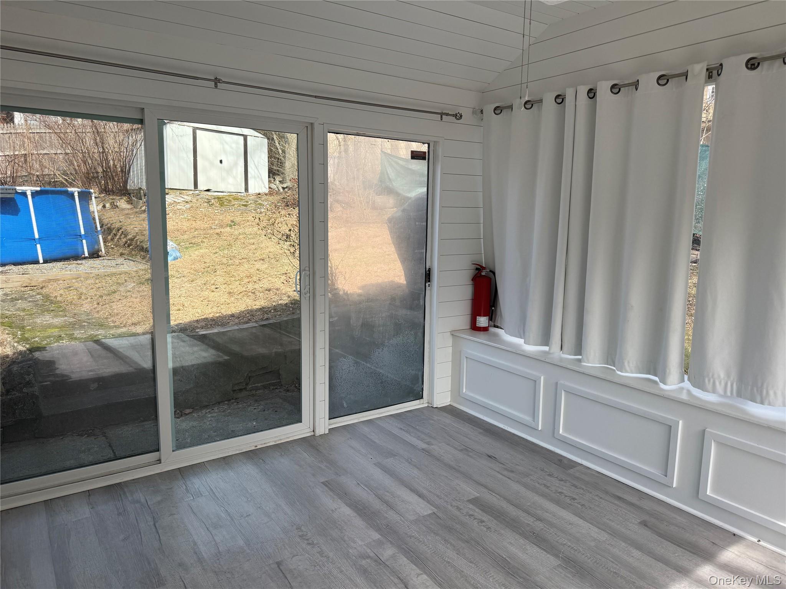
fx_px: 545
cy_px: 294
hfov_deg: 71.6
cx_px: 393
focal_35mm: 24
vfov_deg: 56.8
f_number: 1.78
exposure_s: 1/765
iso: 80
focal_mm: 6.76
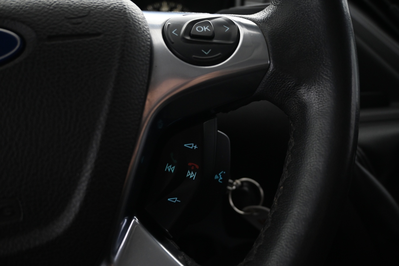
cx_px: 200
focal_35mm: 30
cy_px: 133
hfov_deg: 61.9
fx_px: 332
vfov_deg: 43.6
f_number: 3.8
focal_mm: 20
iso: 1600
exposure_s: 1/13
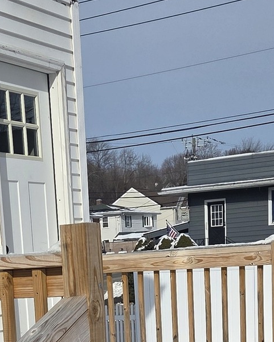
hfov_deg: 17.8
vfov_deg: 20.4
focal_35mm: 86
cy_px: 438
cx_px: 103
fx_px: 872
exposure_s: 1/7891
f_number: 1.8
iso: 50
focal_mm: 5.4
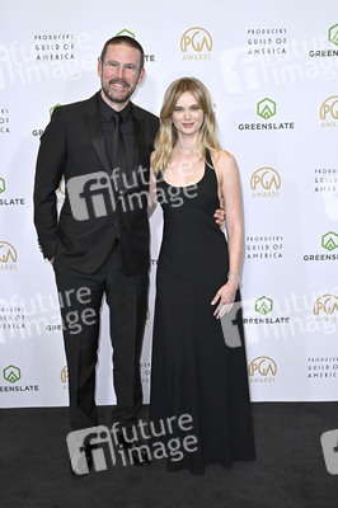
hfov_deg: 30.5
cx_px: 169
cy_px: 254
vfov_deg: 44.5
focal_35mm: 44
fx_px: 621
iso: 2000
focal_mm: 44
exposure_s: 1/320
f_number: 5.6
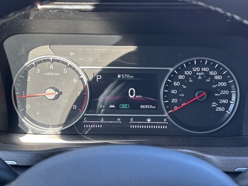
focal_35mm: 52
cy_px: 93
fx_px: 373
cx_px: 124
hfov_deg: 36.8
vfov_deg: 28.0
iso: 50
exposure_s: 1/109
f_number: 1.6
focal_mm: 5.96
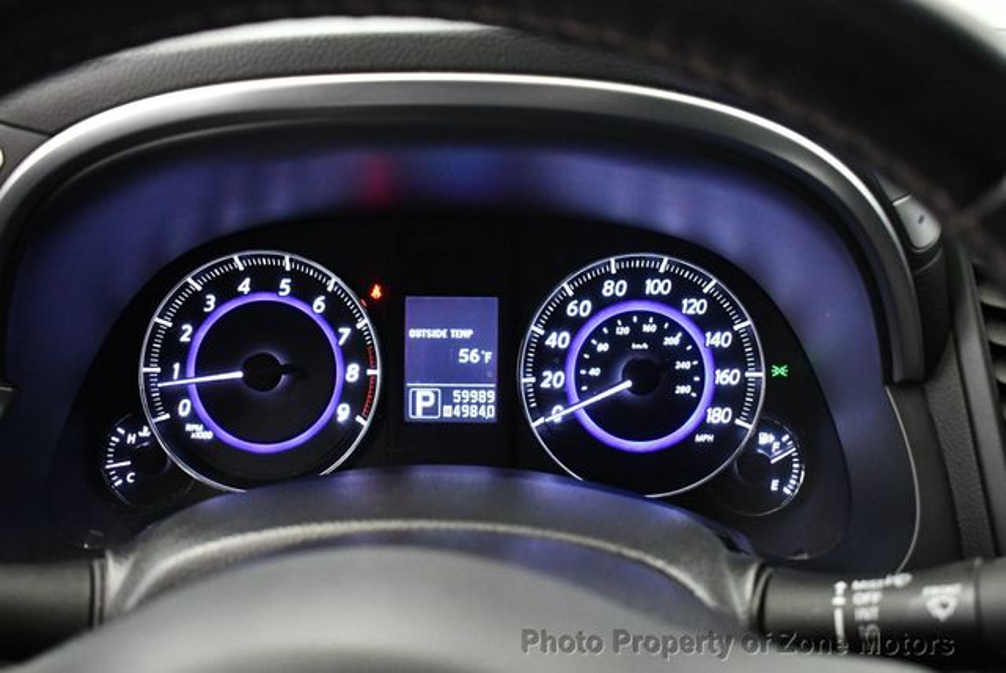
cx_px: 503
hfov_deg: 53.1
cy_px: 336
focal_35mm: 36
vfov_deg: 36.9
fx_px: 1007
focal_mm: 18
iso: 3200
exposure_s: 1/80
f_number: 3.5
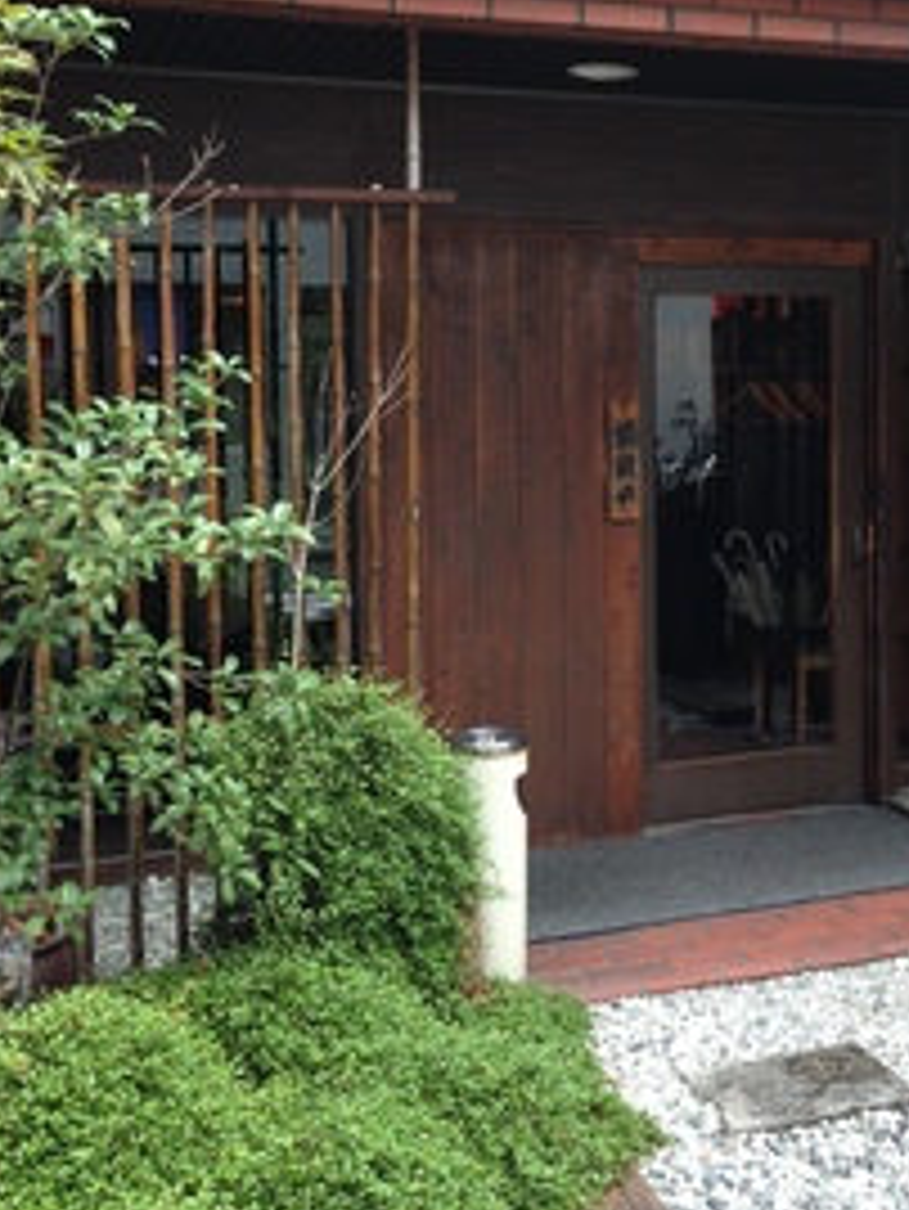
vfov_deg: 38.6
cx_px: 630
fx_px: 1714
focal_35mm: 49
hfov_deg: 29.4
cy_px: 454
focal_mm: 4.12
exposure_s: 1/120
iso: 50
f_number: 2.4
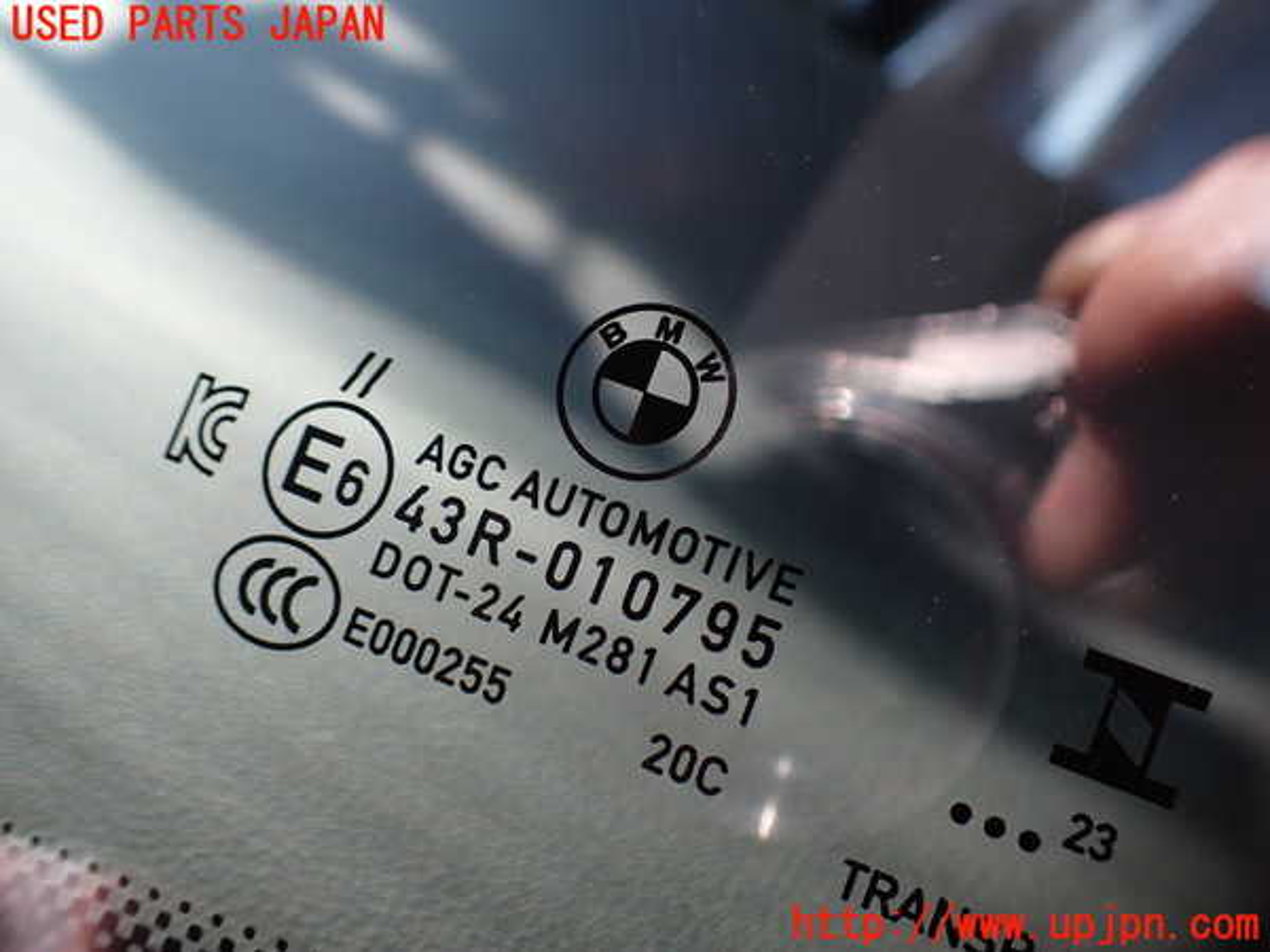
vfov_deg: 46.8
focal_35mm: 30
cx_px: 635
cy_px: 476
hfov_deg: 60.0
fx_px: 1101
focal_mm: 5.4
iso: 100
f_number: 2.3
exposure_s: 1/200
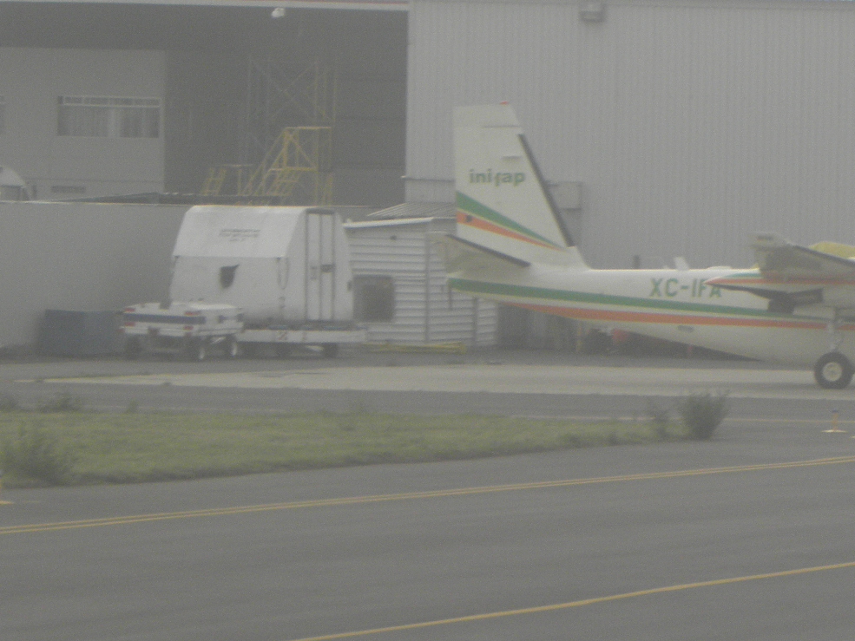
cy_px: 264
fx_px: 9091
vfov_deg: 4.0
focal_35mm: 368
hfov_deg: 5.4
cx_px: 861
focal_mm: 31.67
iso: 125
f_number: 4.5
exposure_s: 1/250
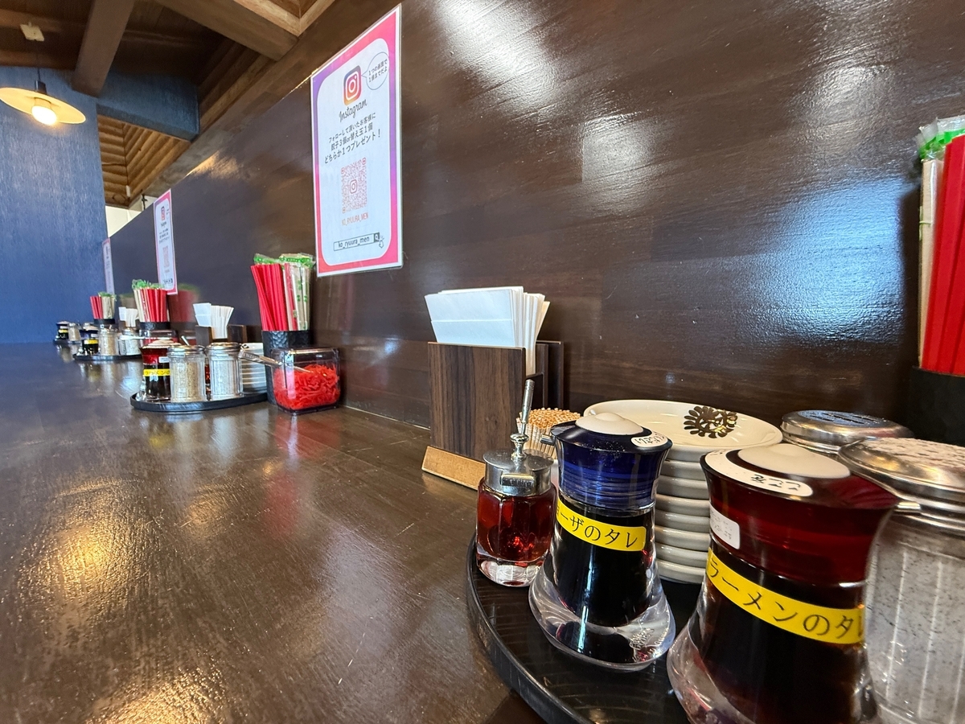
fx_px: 390
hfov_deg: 102.1
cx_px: 482
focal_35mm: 14
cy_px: 362
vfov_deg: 85.7
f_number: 2.2
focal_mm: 2.22
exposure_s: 1/63
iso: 320
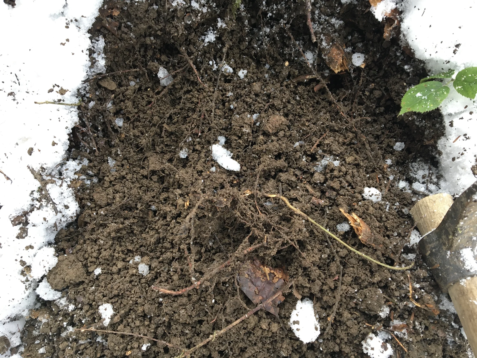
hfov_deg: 61.7
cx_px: 238
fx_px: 400
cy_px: 179
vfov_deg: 48.2
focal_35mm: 29
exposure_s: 1/33
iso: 50
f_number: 2.2
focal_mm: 4.15
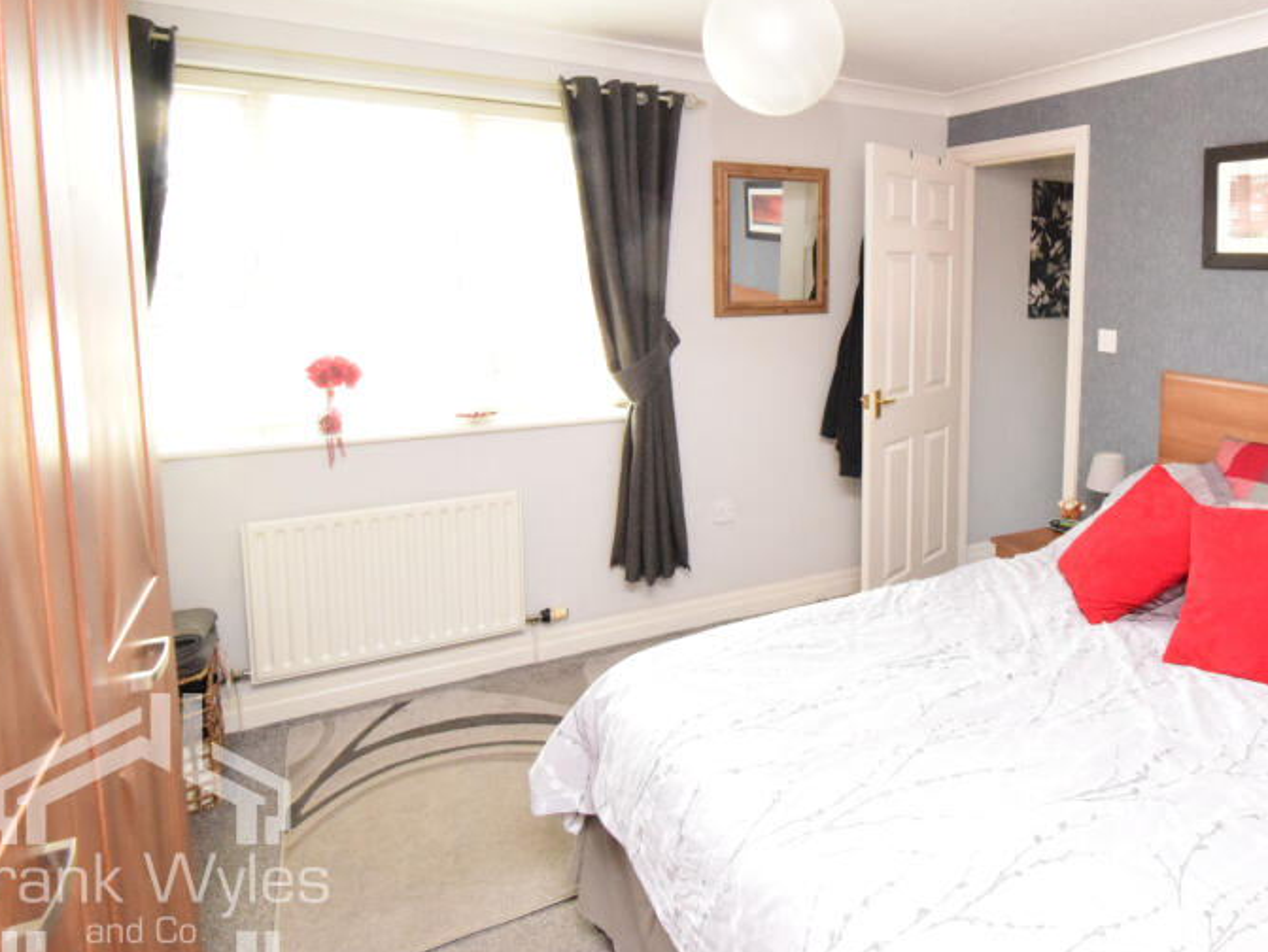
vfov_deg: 60.4
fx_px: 806
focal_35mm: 22
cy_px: 362
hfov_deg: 72.4
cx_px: 909
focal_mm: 10
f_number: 22
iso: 6400
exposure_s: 1/60
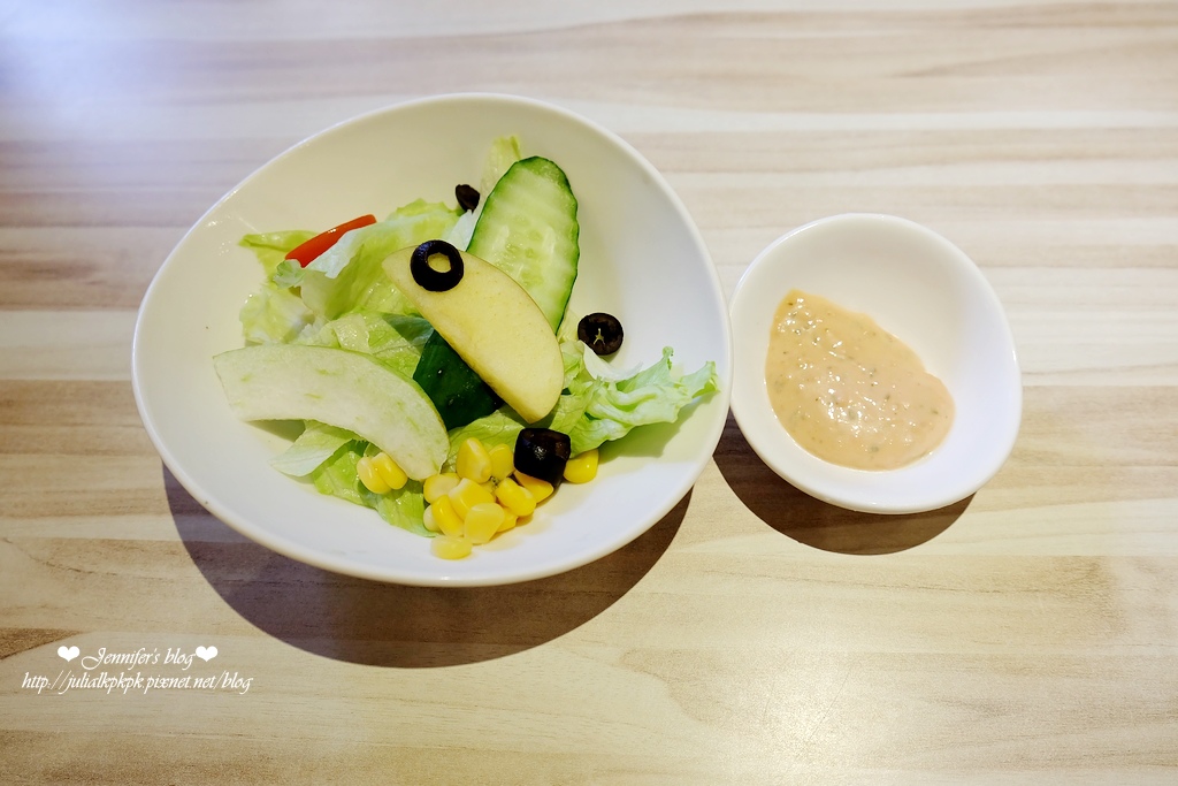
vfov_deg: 47.9
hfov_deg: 67.4
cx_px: 589
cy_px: 393
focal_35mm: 27
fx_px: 884
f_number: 4
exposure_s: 1/30
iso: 400
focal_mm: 18
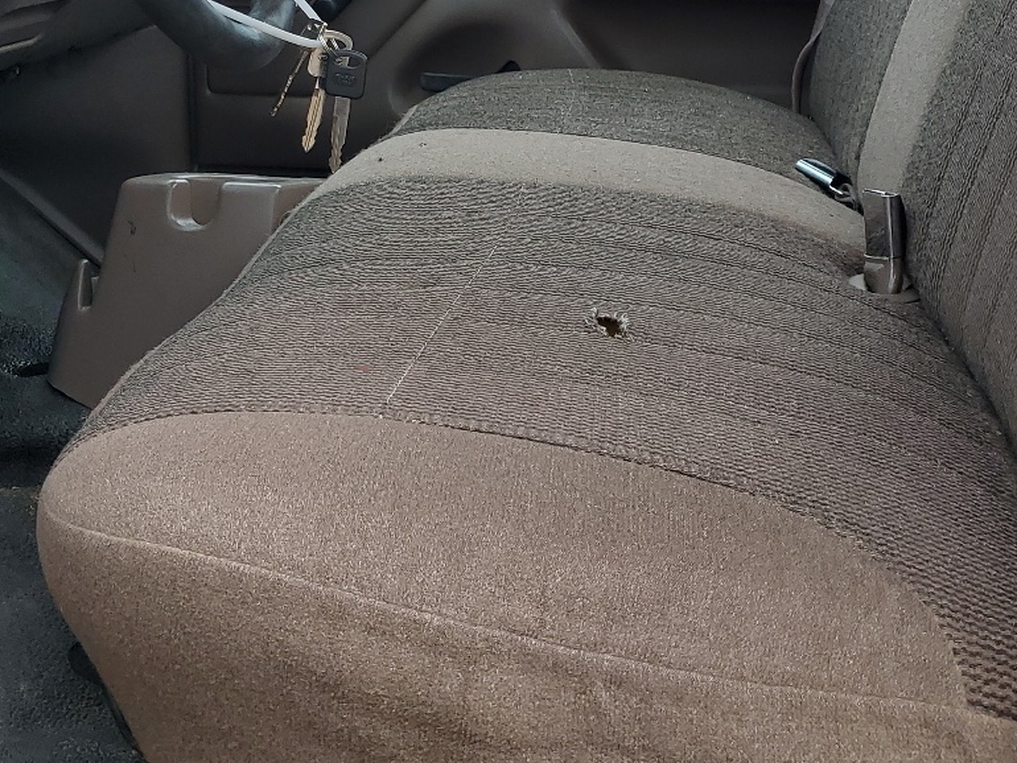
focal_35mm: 54
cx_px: 416
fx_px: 1587
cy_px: 154
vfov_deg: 26.6
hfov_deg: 35.4
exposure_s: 1/1429
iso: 50
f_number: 1.5
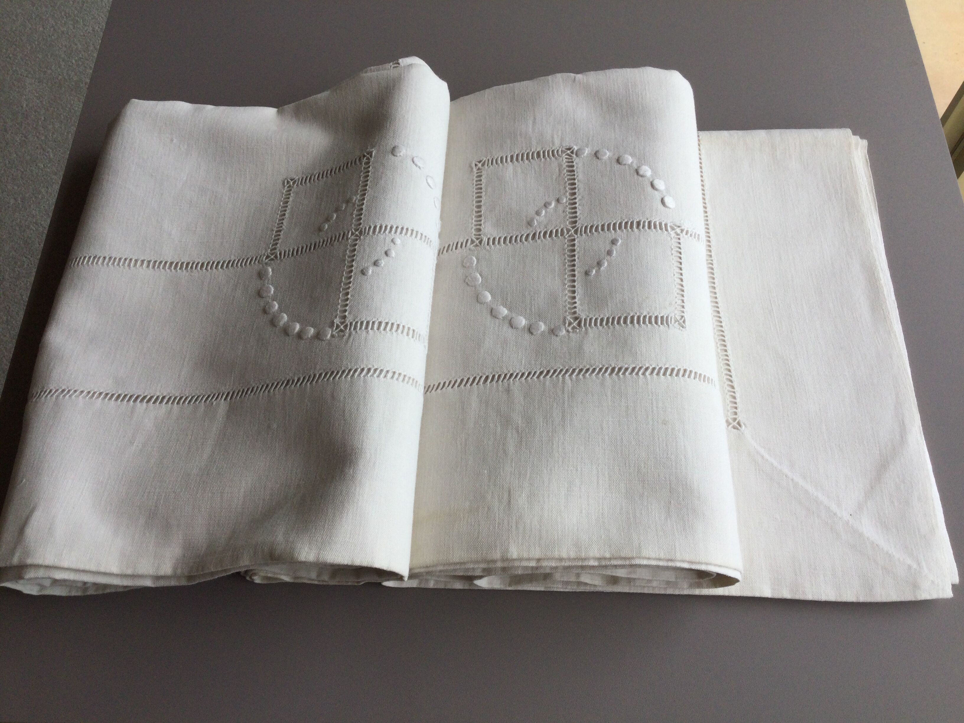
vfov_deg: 45.4
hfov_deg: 58.4
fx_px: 863
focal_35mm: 31
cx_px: 482
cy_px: 362
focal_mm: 3.3
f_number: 2.4
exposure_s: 1/322
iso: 25
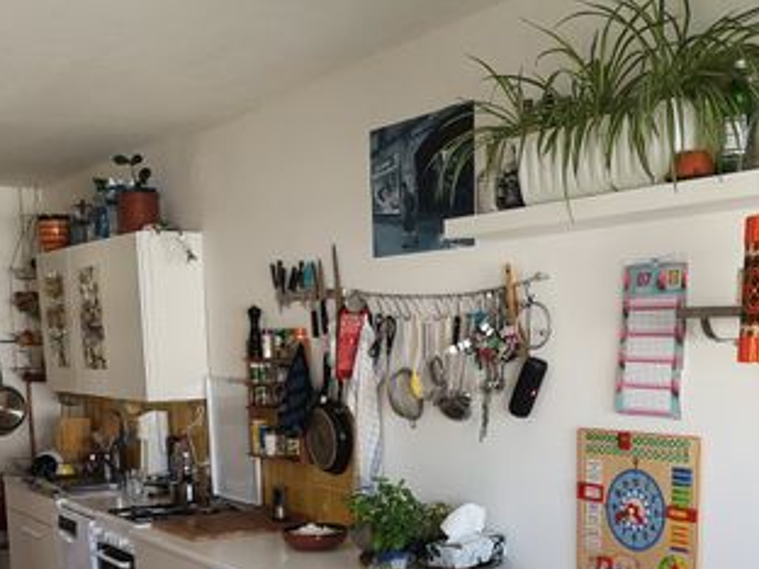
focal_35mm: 52
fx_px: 1140
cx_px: 372
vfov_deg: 26.8
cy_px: 545
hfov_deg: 36.8
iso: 64
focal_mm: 3.95
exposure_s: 1/50
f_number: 1.8
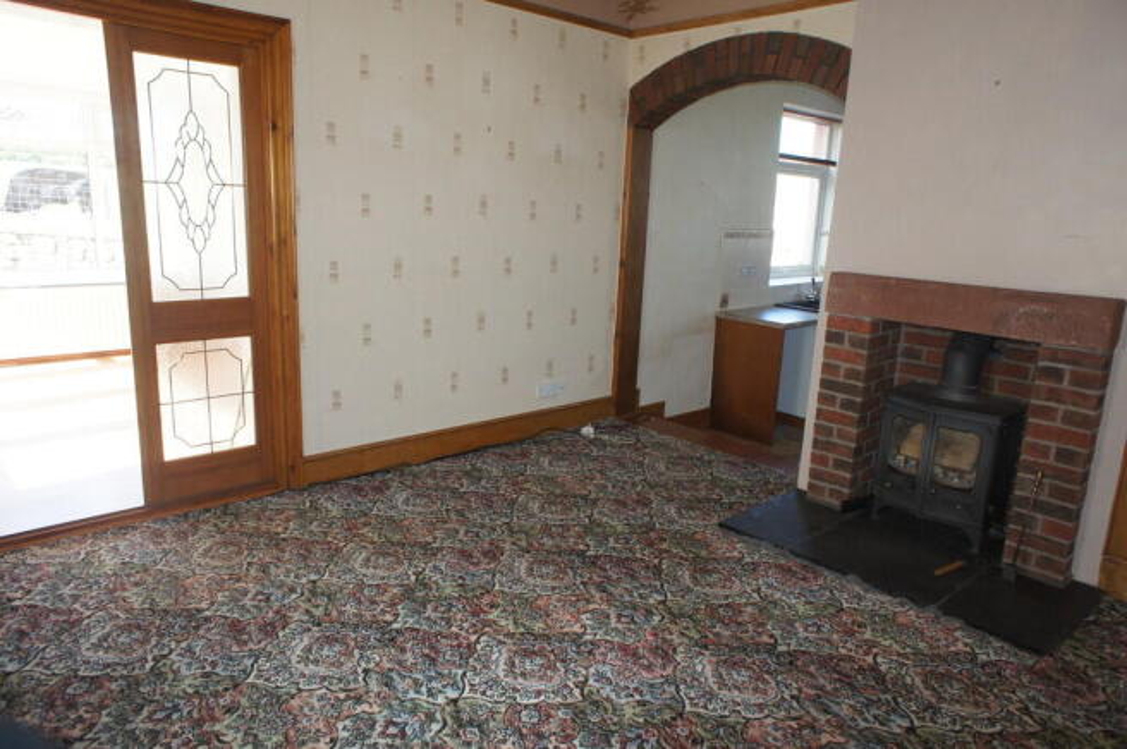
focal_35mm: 24
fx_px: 751
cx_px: 564
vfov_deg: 53.0
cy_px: 374
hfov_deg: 73.8
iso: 800
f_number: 7.1
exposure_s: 1/100
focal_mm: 16
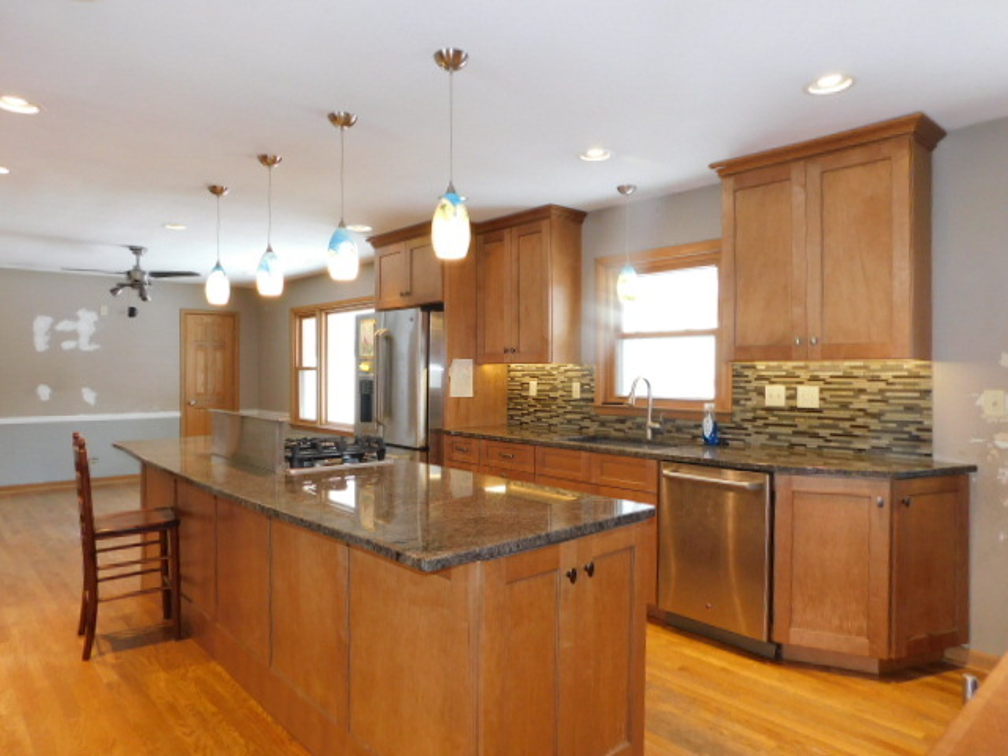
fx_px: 670
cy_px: 378
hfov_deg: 73.9
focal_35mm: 23
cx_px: 504
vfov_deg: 58.9
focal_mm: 4
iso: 200
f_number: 3
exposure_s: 1/30
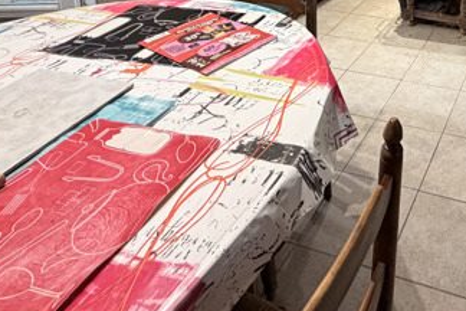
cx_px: 442
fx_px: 466
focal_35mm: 36
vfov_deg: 28.8
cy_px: -109
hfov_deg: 46.5
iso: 320
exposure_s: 1/50
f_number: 2.2
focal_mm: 2.22
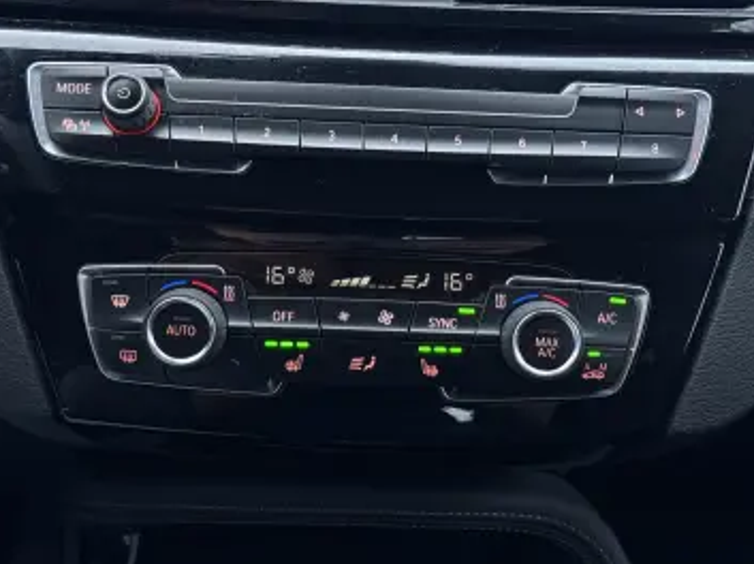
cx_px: 376
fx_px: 1066
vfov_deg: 29.6
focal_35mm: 49
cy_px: 286
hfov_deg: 38.9
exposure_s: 1/33
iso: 250
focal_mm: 6.76
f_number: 1.78
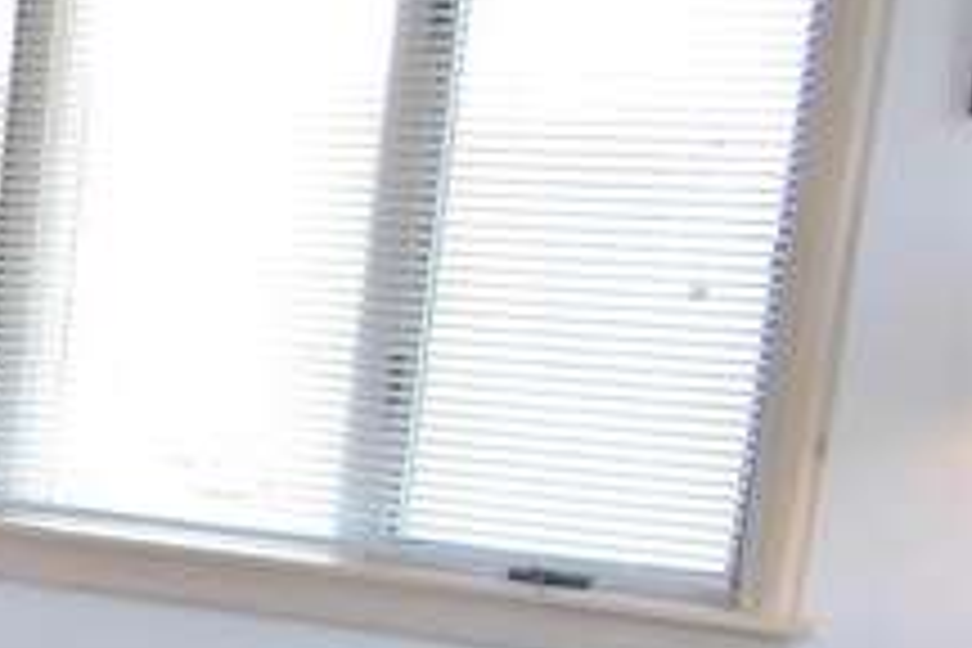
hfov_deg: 17.5
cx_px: -752
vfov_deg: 13.7
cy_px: 826
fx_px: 2592
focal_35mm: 96
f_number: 5.6
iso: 1600
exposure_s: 1/125
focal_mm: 18
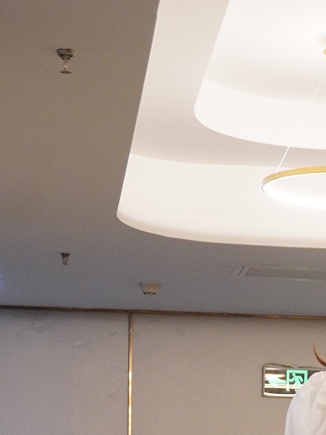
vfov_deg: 12.8
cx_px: 433
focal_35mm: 148
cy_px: 601
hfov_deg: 9.8
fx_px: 1863
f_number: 5
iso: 1250
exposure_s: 1/30
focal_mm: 33
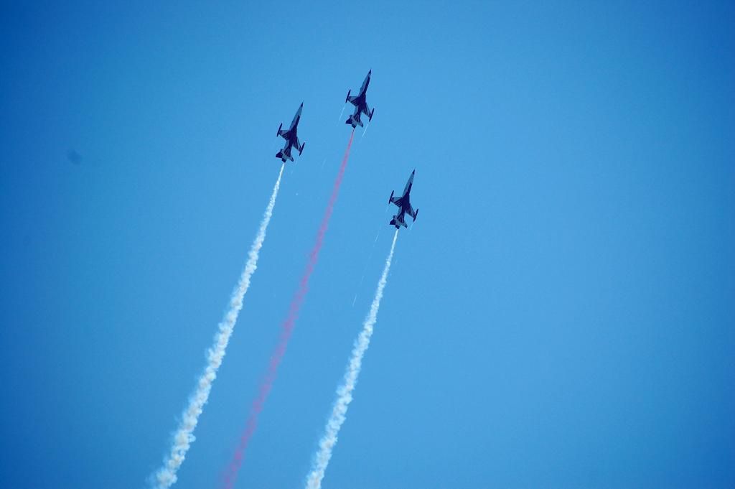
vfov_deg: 4.6
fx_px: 6120
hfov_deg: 6.9
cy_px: 244
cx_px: 368
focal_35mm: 300
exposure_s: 1/1600
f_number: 7.1
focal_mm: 200
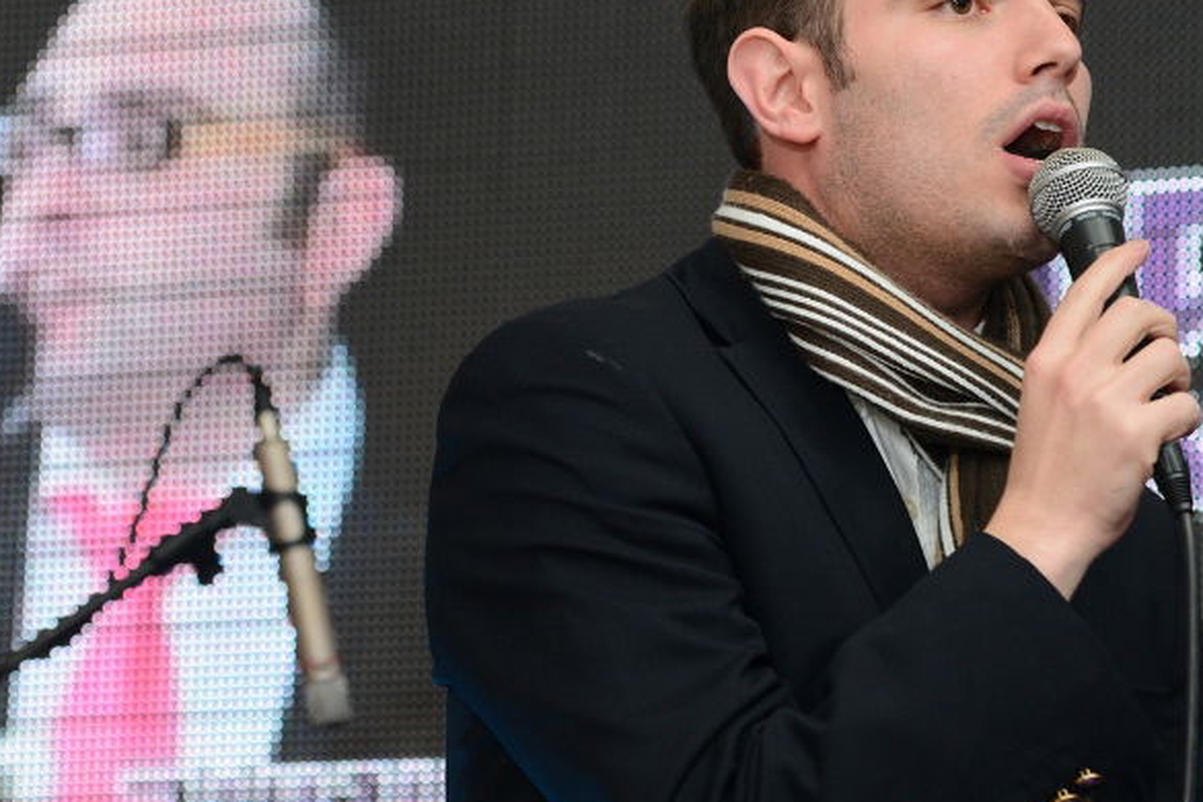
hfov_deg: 9.8
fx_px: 7017
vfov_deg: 6.5
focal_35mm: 210
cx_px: 498
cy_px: 384
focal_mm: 120
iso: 1600
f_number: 5.6
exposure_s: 1/100
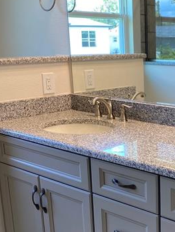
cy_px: 150
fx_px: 384
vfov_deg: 33.5
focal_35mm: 57
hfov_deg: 24.4
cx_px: 178
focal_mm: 4.25
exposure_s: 1/120
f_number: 1.8
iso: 80
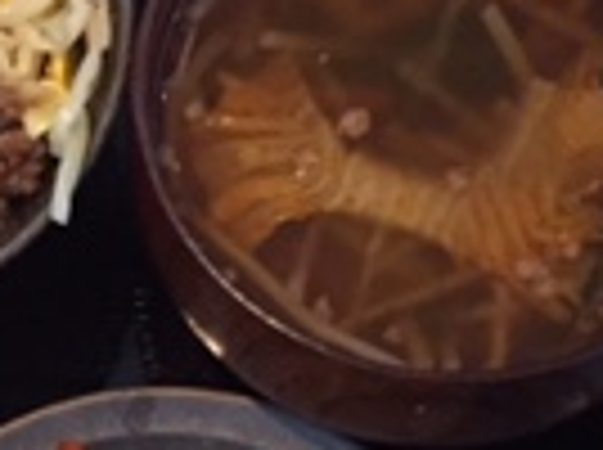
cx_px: 94
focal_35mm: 139
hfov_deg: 14.1
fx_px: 2417
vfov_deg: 10.4
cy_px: 612
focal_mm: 4.15
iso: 320
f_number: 2.2
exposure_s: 1/30
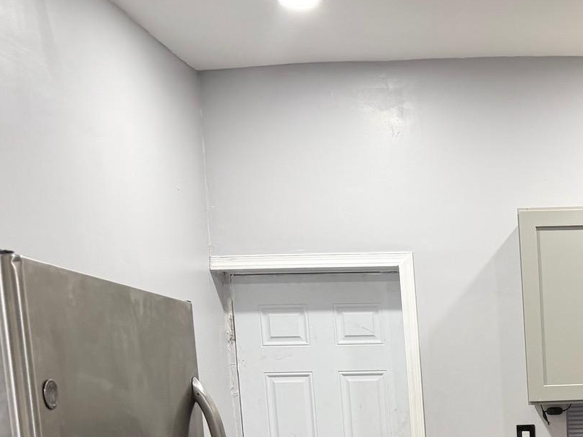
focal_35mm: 61
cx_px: 624
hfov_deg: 29.0
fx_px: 1027
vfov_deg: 22.2
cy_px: 525
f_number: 1.78
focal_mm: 6.76
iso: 200
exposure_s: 1/60
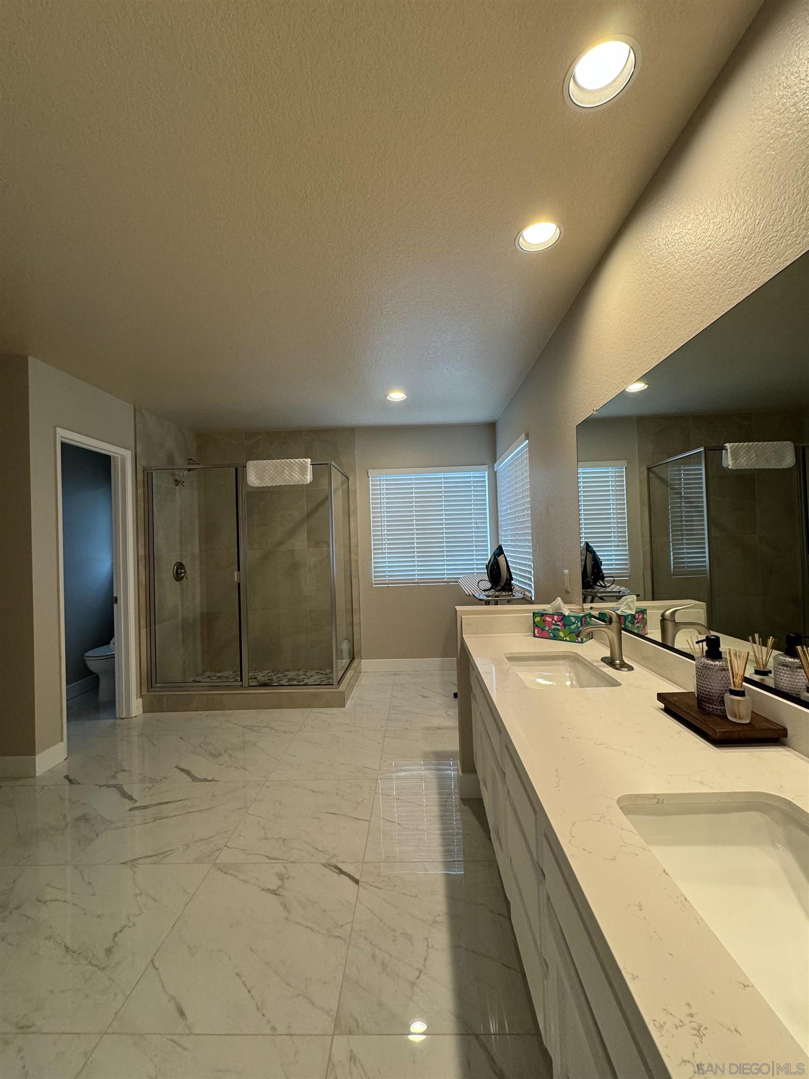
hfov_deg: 85.7
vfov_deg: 102.1
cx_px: 404
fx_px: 436
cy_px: 540
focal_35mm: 14
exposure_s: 1/120
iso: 200
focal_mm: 2.22
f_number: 2.2
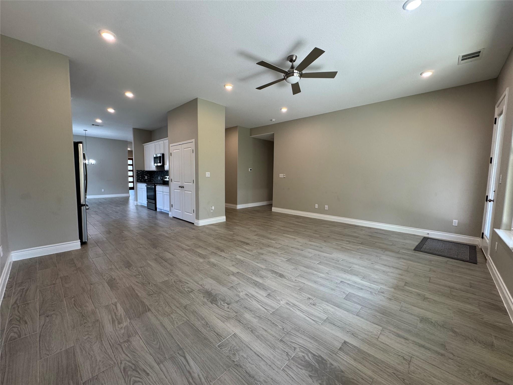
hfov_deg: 102.1
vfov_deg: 85.7
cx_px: 256
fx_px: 207
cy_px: 192
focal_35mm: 14
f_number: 2.2
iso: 160
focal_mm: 2.22
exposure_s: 1/120
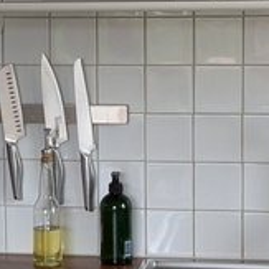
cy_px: 101
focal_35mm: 150
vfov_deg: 11.6
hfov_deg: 11.6
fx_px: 1319
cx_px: 99
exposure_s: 1/25
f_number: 1.73
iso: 51
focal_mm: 4.38
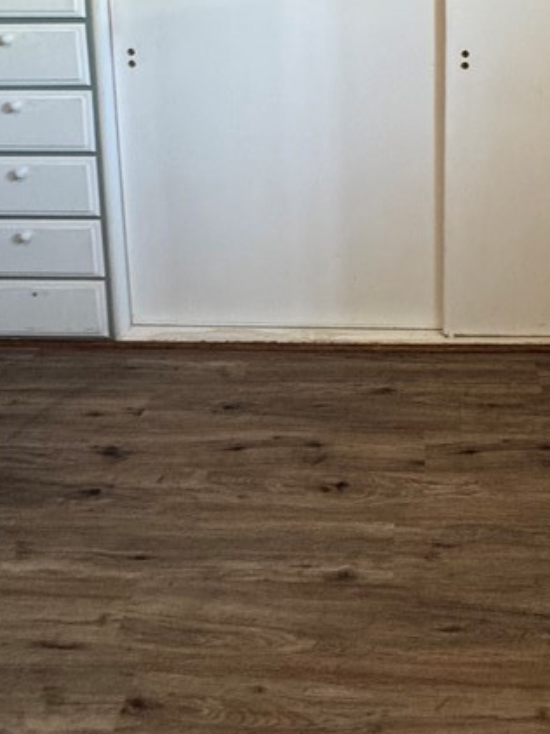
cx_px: 393
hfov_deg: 40.9
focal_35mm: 34
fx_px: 721
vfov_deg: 46.4
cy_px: 21
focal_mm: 2.22
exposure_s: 1/60
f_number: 2.2
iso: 250
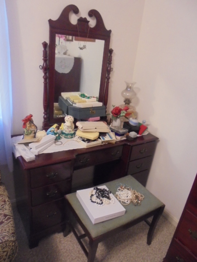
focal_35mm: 26
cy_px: 131
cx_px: 98
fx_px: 197
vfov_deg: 67.3
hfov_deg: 53.1
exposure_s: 1/13
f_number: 3.5
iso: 400
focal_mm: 4.6
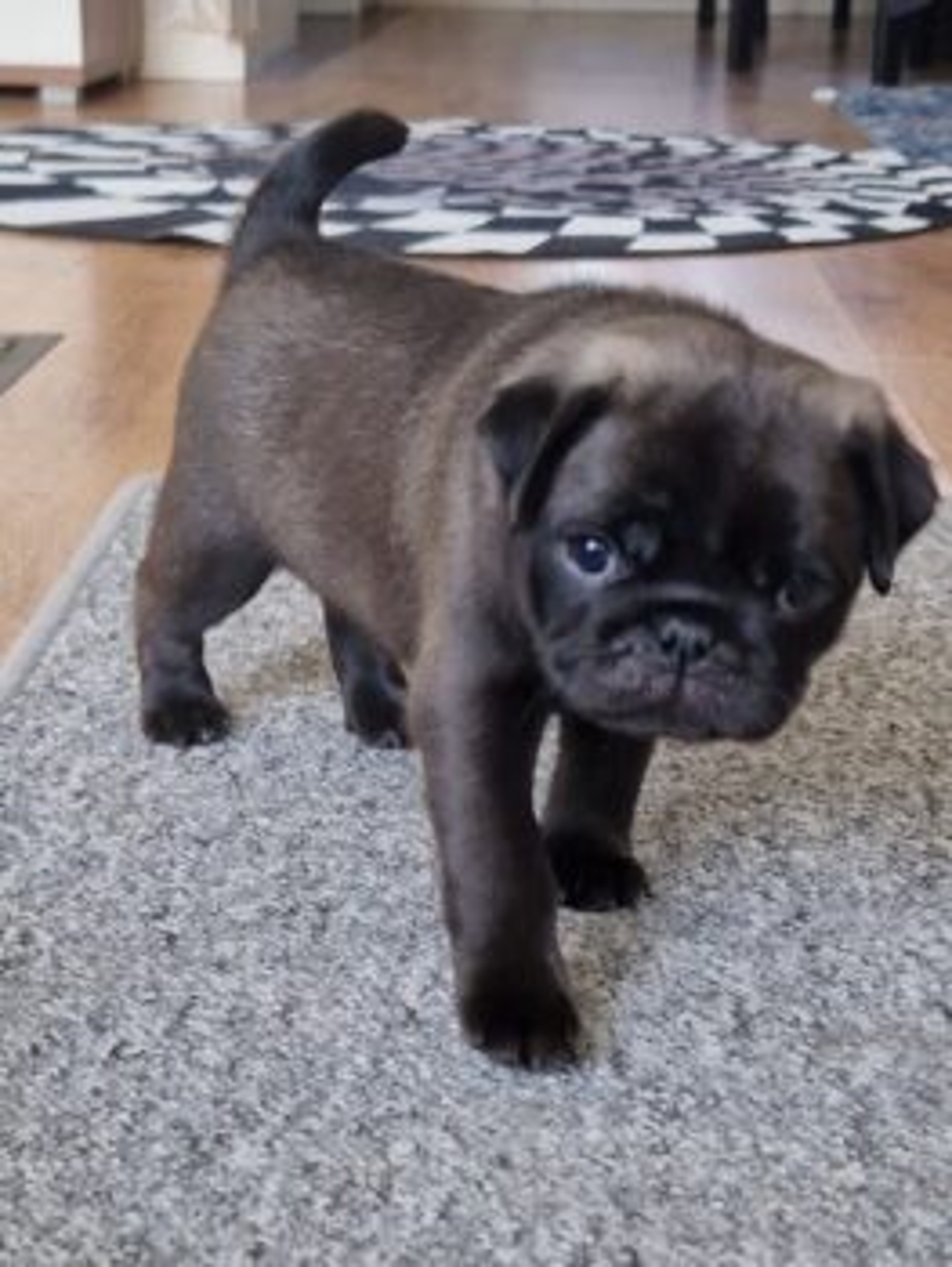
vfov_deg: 73.9
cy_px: 634
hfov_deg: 58.9
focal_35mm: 23
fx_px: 842
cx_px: 476
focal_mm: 5.4
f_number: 1.8
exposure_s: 1/100
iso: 200
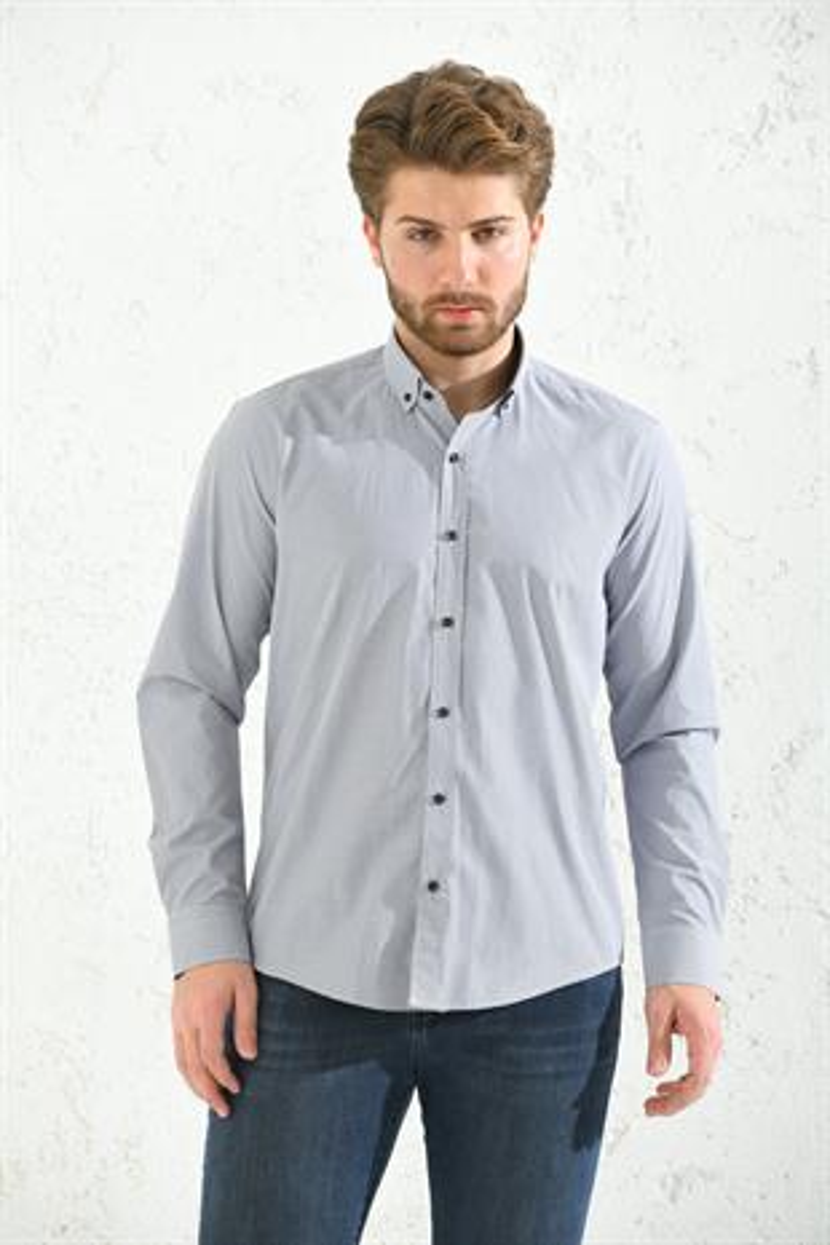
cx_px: 415
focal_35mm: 160
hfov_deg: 8.6
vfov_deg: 12.8
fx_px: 5533
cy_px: 622
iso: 125
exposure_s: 1/160
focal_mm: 160
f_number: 6.3
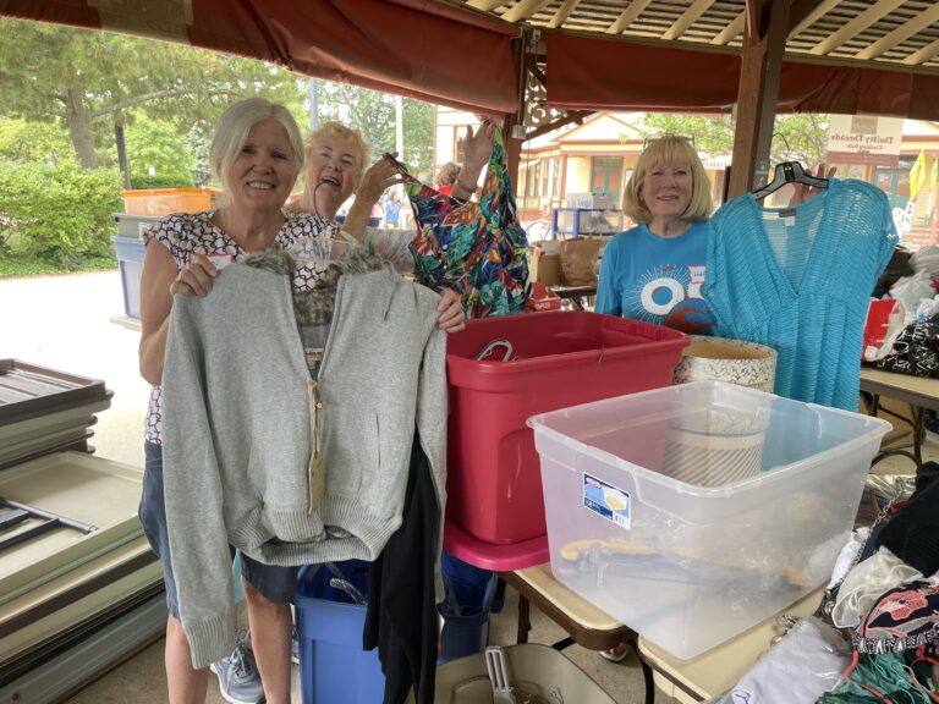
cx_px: 470
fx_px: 705
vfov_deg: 53.1
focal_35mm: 26
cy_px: 352
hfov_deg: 67.3
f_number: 1.6
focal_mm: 4.2
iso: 32
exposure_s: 1/121
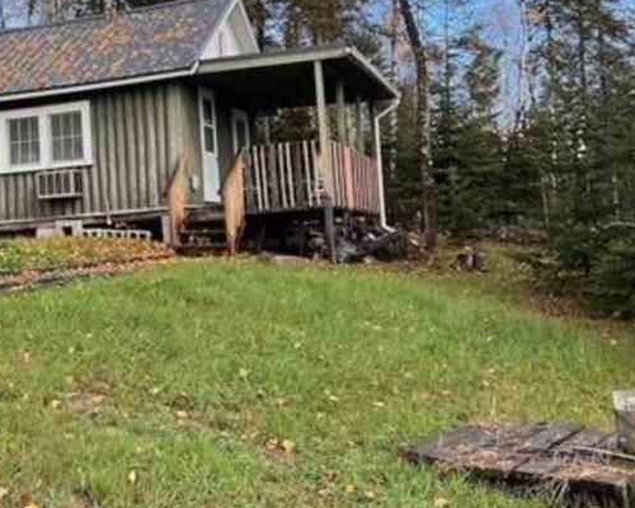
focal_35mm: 52
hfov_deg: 35.2
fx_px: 977
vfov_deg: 28.8
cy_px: 147
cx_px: 154
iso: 50
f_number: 1.5
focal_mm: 5.7
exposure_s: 1/917
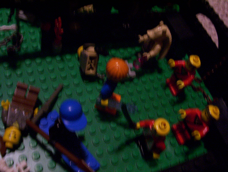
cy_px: 86
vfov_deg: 33.7
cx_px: 114
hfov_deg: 43.8
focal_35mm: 43
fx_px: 284
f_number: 2.73
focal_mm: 5.77
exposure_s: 1/8
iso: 200
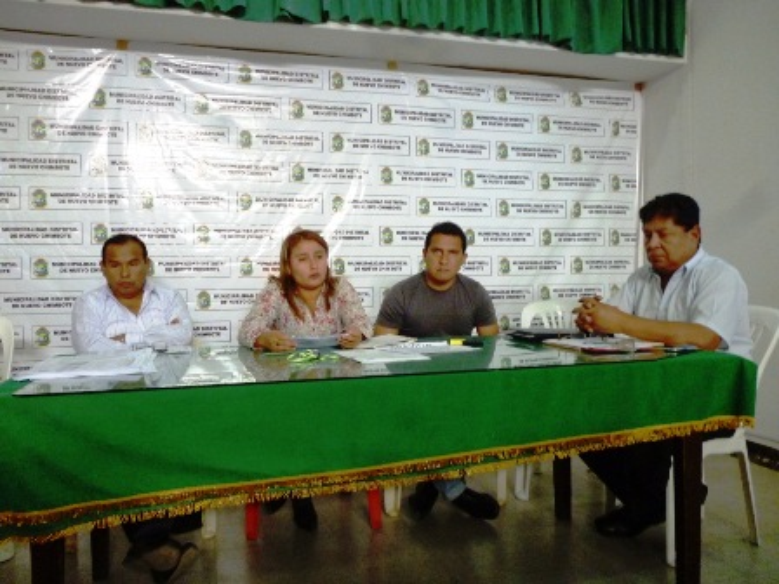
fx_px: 630
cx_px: 390
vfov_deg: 49.7
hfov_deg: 63.4
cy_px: 292
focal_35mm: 28
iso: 400
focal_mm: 5
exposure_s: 1/13
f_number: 3.1
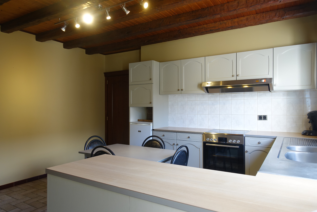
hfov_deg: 73.7
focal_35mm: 24
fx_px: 211
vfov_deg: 53.1
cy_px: 106
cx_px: 158
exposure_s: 1/30
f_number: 2.5
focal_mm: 8.8
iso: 125
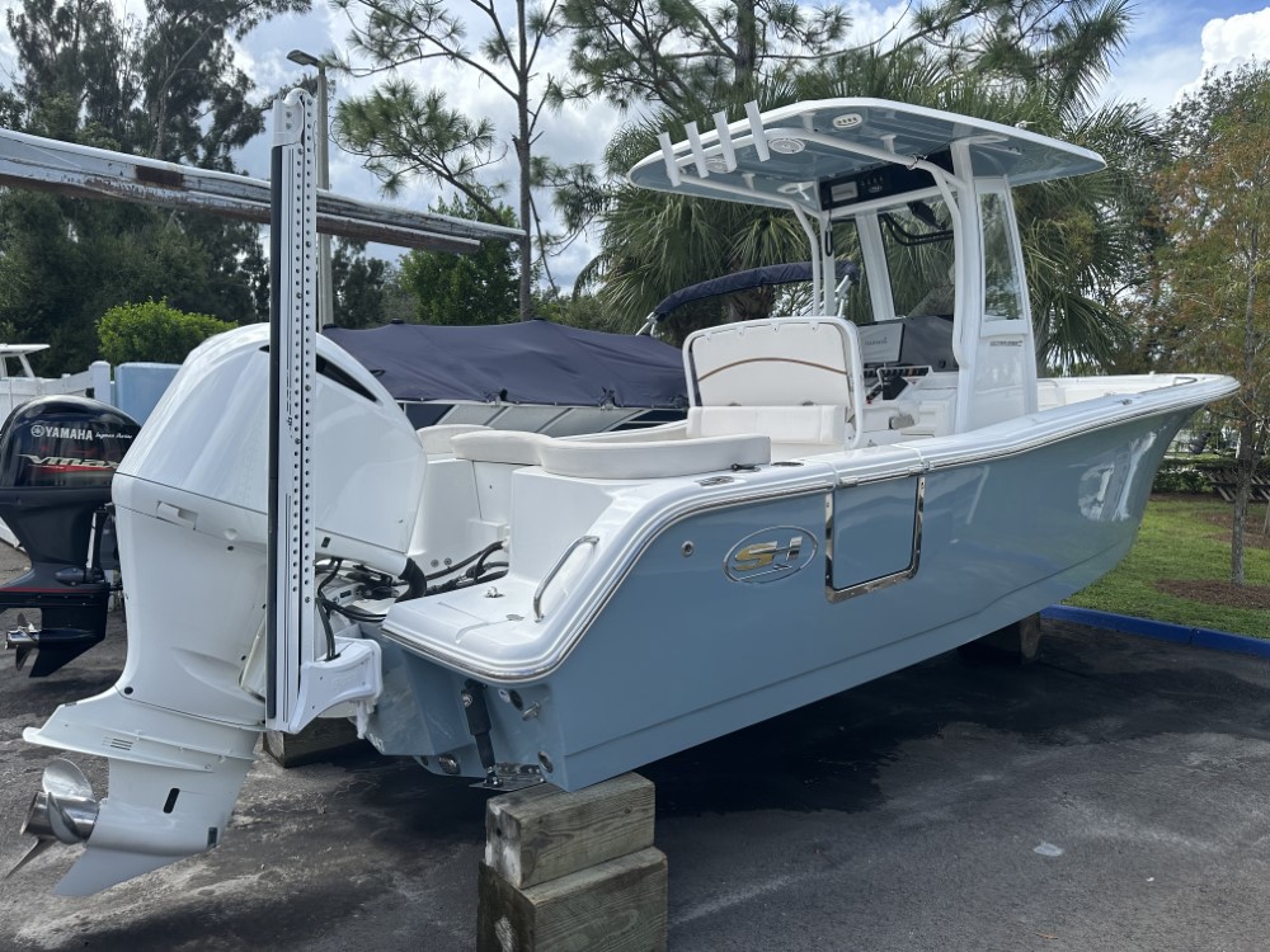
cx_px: 635
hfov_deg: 71.6
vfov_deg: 56.8
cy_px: 476
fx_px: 881
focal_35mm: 24
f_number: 1.78
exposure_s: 1/3472
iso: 80
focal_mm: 6.86
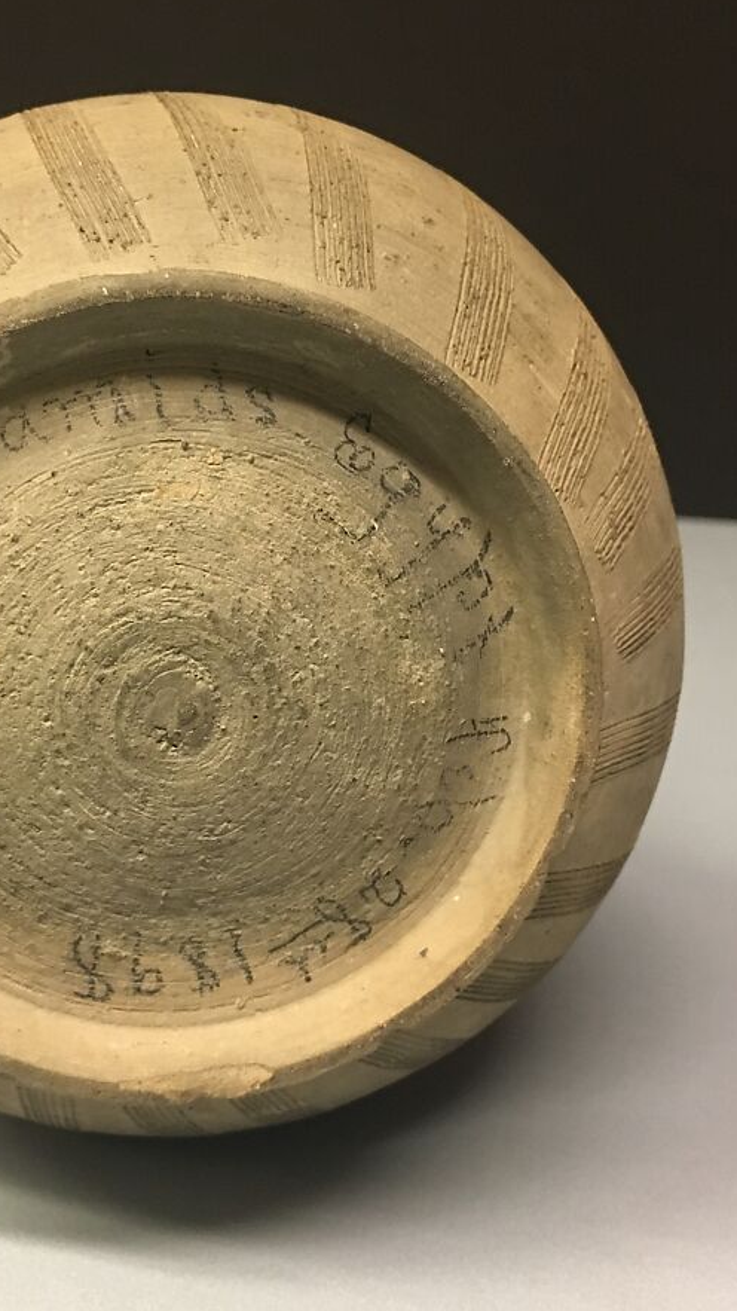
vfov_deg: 47.4
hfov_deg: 27.4
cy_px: 635
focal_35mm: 43
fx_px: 1494
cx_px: 199
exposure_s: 1/30
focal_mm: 4.15
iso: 160
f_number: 2.2
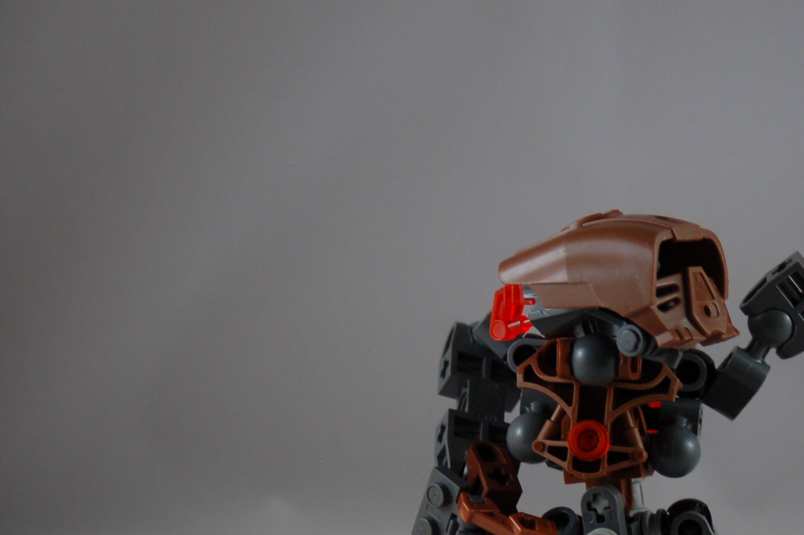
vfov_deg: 7.4
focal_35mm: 185
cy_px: 416
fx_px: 4124
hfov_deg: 11.1
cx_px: 656
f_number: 5.6
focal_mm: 75
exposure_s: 1/20
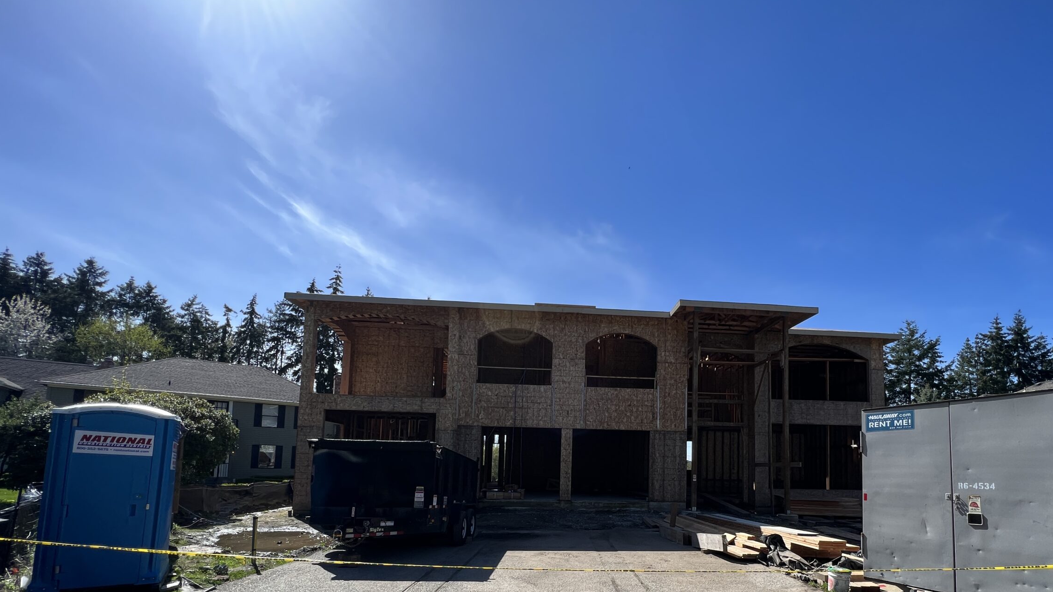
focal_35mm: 16
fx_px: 447
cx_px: 592
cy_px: 429
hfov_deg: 98.8
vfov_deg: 63.9
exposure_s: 1/978
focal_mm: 1.57
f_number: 1.8
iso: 32
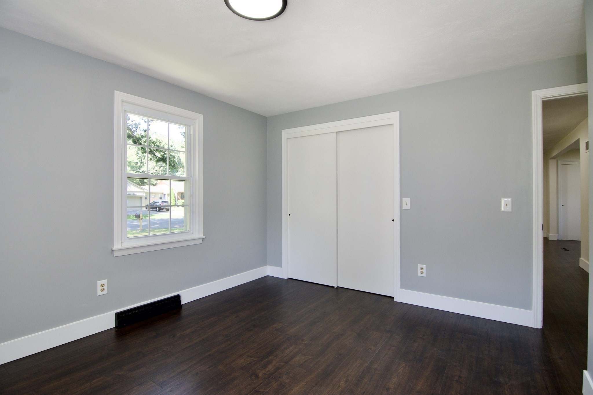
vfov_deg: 72.0
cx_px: 296
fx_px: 272
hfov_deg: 95.0
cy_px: 198
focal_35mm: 16
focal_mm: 11
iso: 400
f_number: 4.5
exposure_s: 1/80
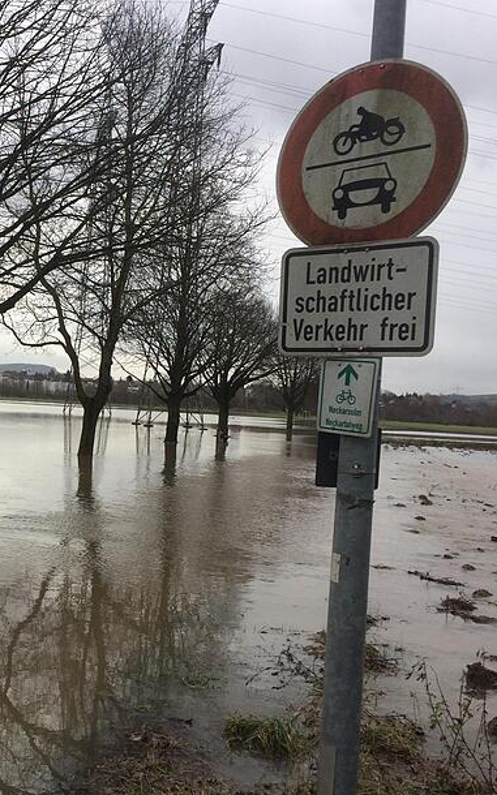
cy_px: 396
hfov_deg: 29.1
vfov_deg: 47.2
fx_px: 911
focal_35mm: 42
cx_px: 33
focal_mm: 4.15
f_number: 2.2
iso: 32
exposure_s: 1/672
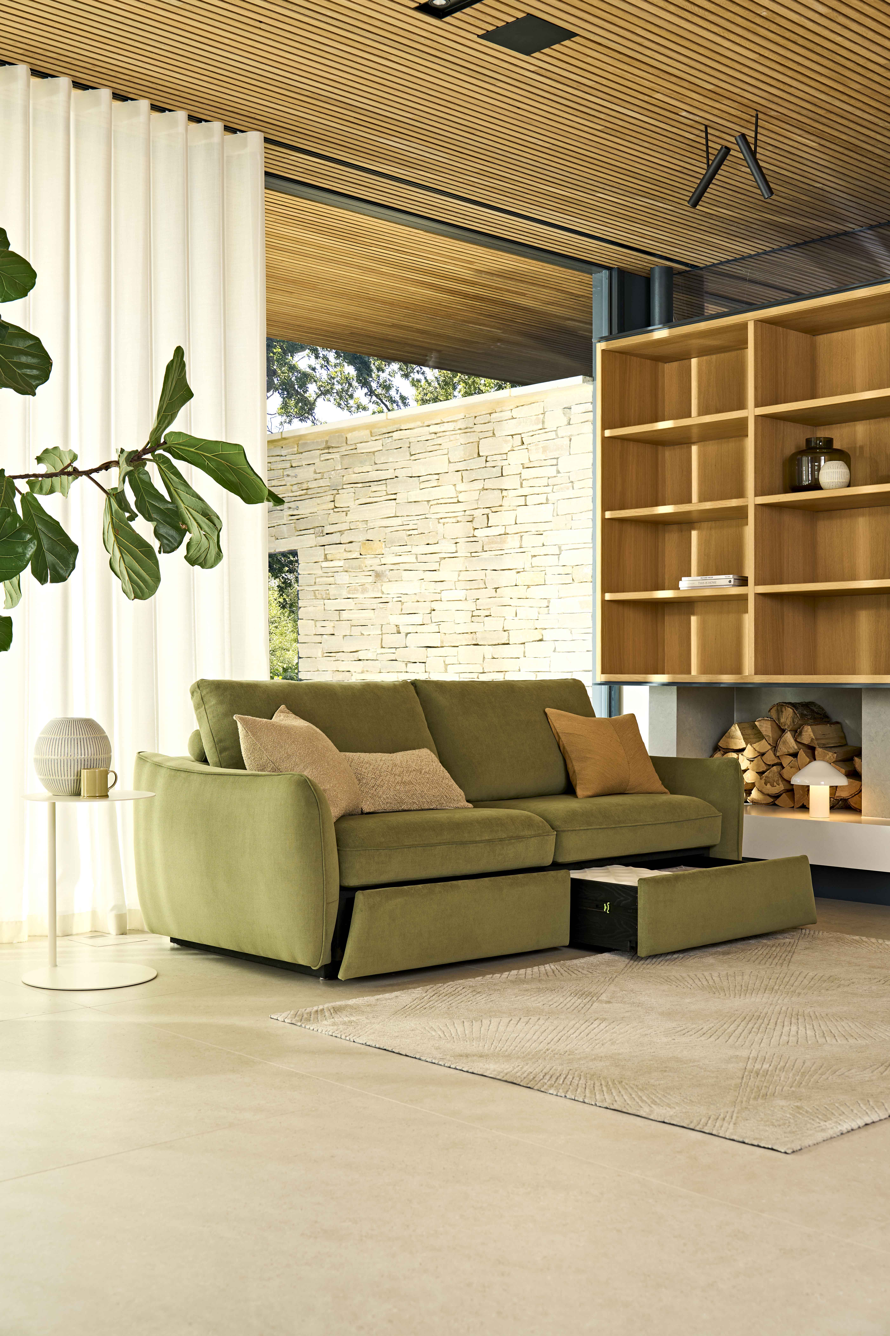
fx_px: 1520
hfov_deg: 32.6
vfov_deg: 47.4
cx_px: 445
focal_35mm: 41
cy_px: 668
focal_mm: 41
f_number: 5.6
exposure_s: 1/2.5
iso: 160
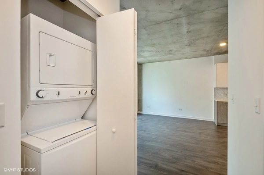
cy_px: 88
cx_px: 132
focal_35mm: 15
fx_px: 110
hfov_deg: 100.4
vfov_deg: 77.2
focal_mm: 10
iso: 200
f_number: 10
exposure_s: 1/5
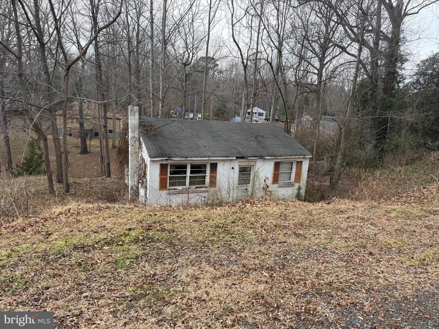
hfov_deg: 71.6
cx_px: 220
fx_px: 304
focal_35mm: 24
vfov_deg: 56.8
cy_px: 164
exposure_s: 1/1060
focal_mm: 6.76
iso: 100
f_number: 1.78
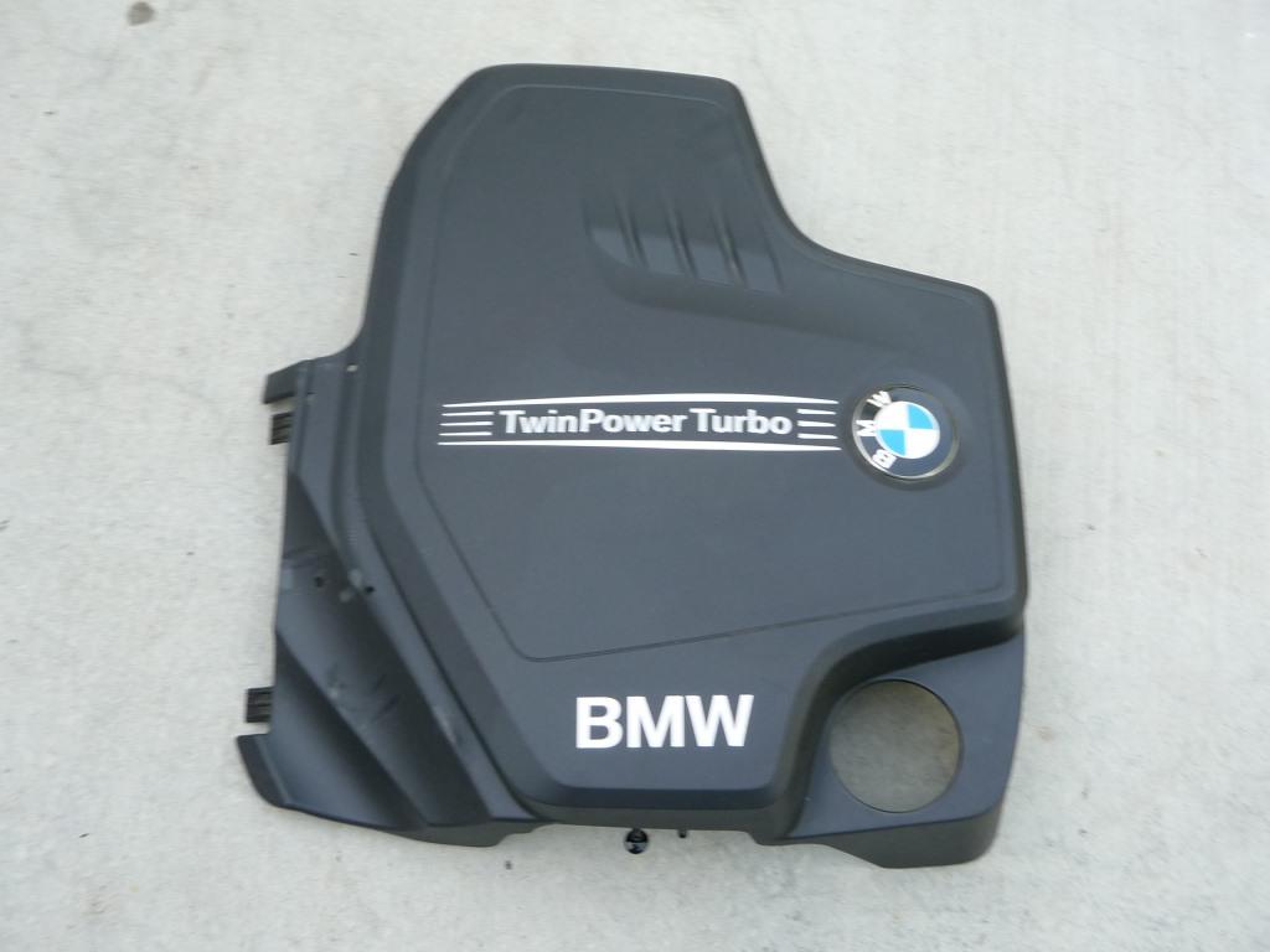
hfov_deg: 55.4
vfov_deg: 42.9
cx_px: 635
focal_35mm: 33
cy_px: 476
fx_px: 1211
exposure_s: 1/60
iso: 100
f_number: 3.3
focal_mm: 4.7
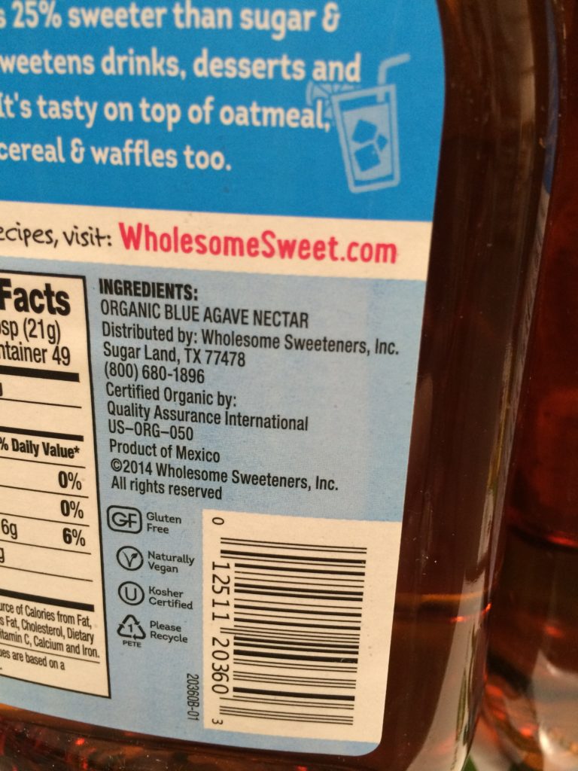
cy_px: 386
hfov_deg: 48.2
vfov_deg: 61.7
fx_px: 646
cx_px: 289
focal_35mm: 29
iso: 125
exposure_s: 1/30
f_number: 2.2
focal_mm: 4.15
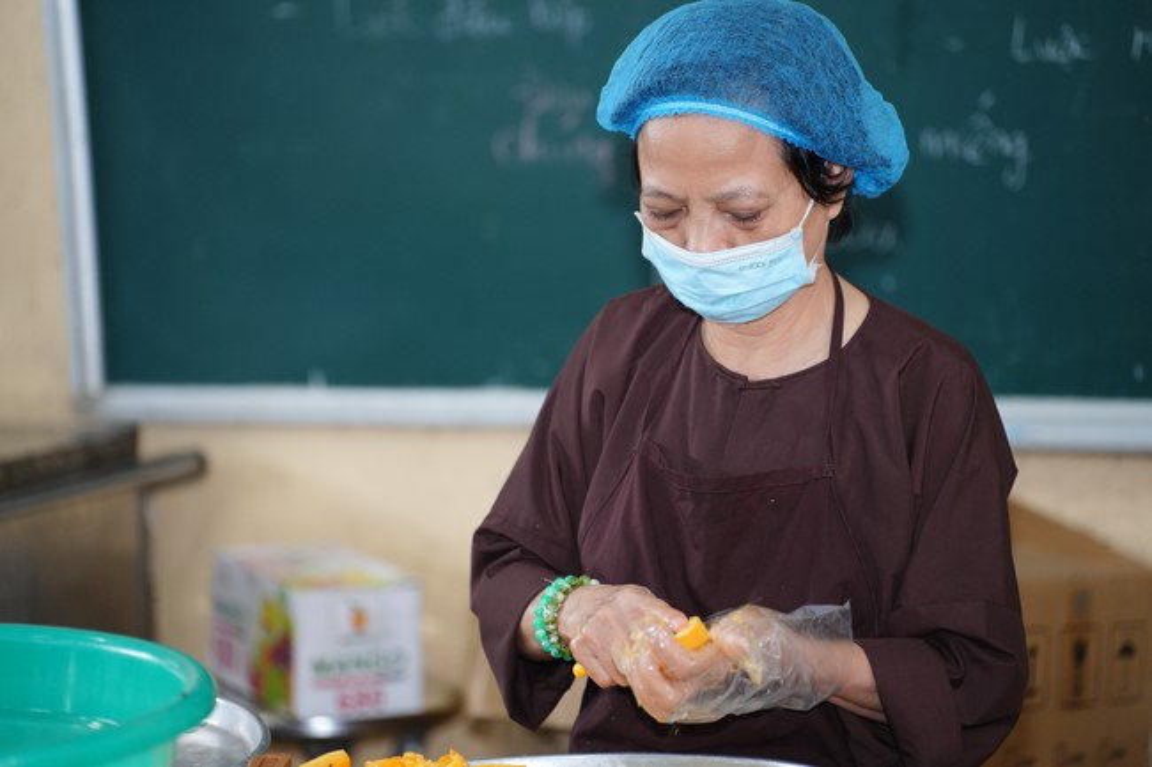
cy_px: 384
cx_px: 576
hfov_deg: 13.7
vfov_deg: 9.1
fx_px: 4798
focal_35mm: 150
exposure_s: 1/250
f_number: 2.8
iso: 2000
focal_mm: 150
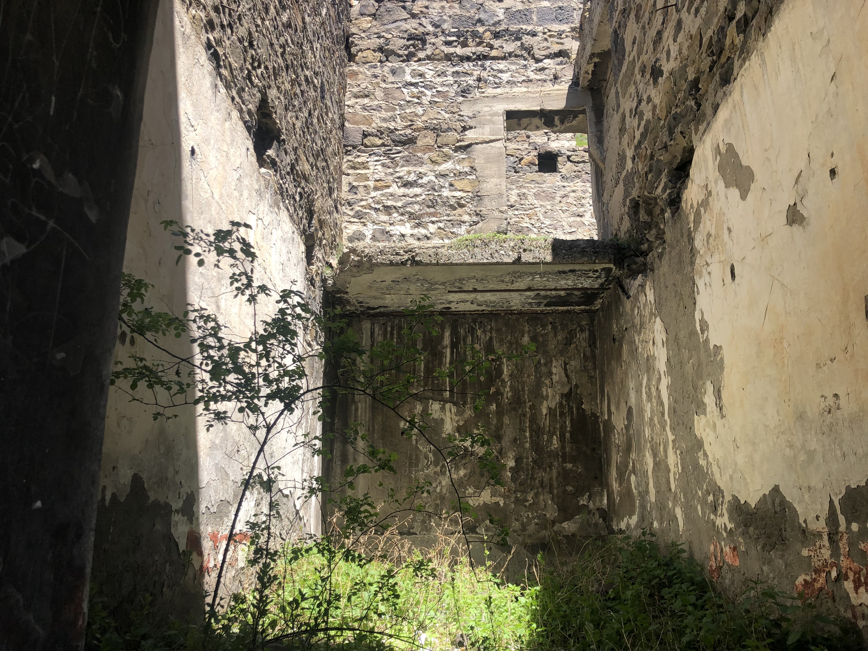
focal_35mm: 28
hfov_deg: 63.4
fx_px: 702
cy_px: 326
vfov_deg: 49.7
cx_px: 434
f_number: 1.8
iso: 20
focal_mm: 4
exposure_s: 1/685
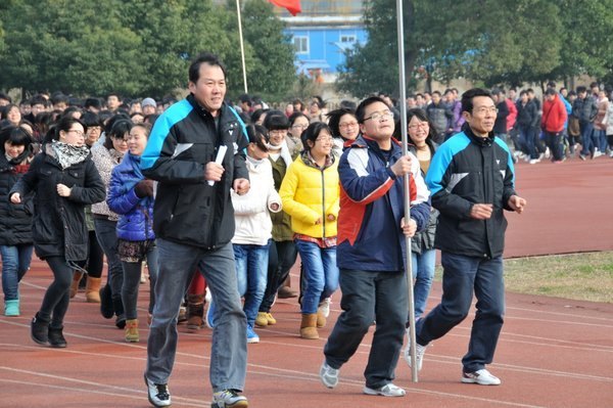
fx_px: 2424
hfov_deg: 14.4
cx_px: 306
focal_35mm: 142
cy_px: 204
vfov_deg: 9.6
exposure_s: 1/320
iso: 400
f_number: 8
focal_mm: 95
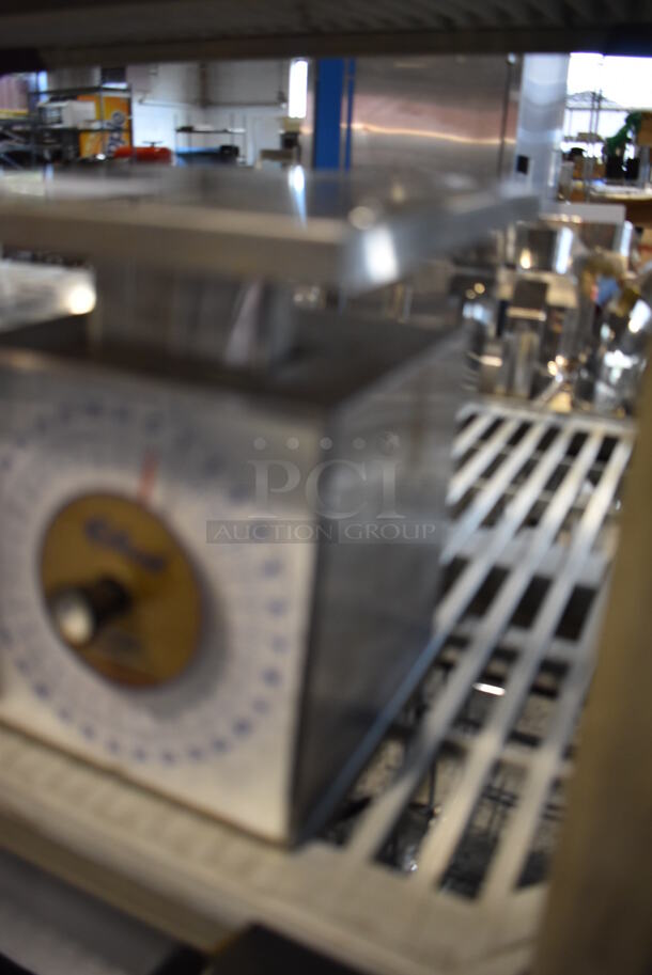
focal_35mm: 30
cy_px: 488
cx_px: 326
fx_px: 814
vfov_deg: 61.9
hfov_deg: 43.7
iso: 1000
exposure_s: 1/125
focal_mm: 20
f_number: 3.5
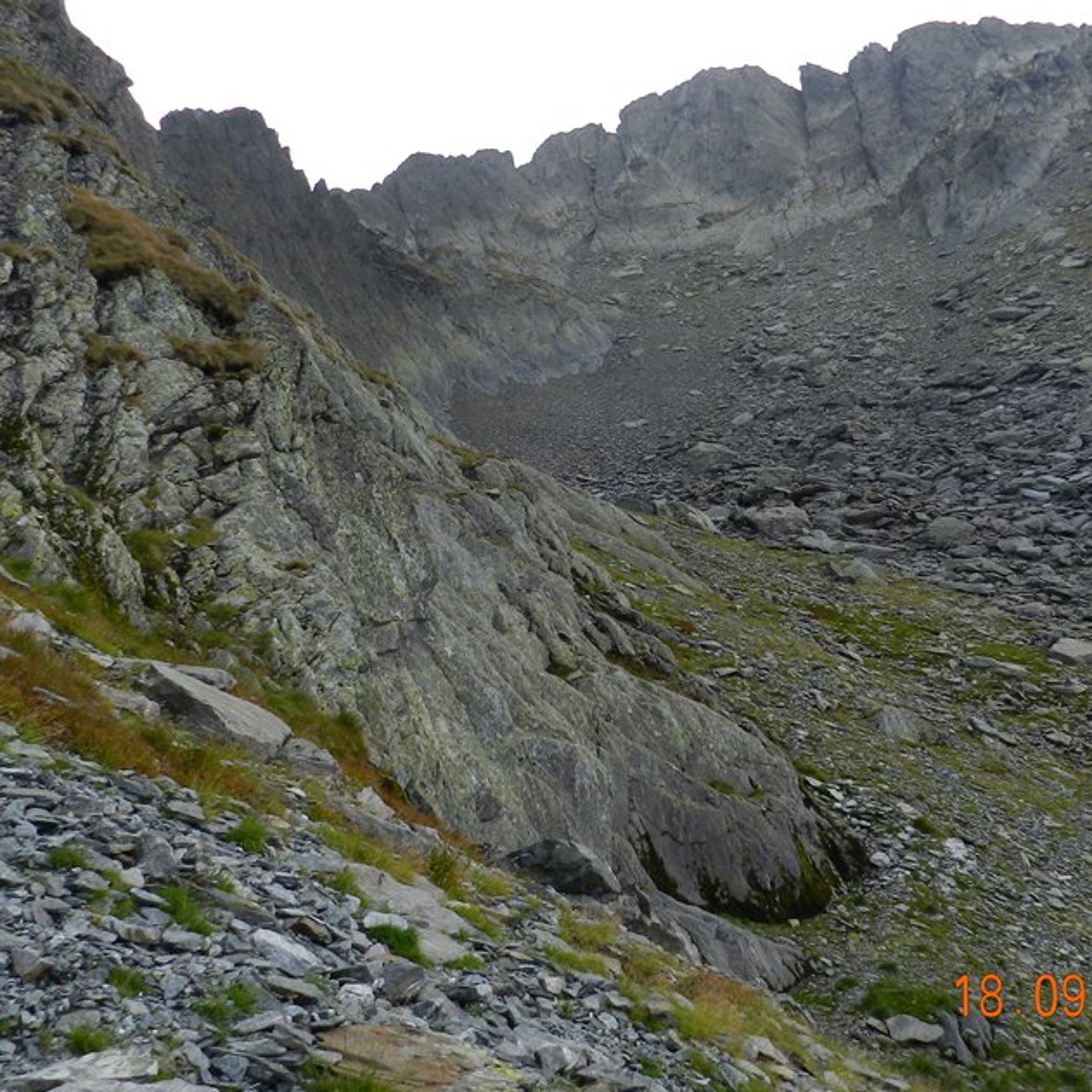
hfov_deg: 49.6
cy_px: 469
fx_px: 1178
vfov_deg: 49.6
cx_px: 609
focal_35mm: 33
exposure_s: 1/800
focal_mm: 4
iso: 160
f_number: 3.4
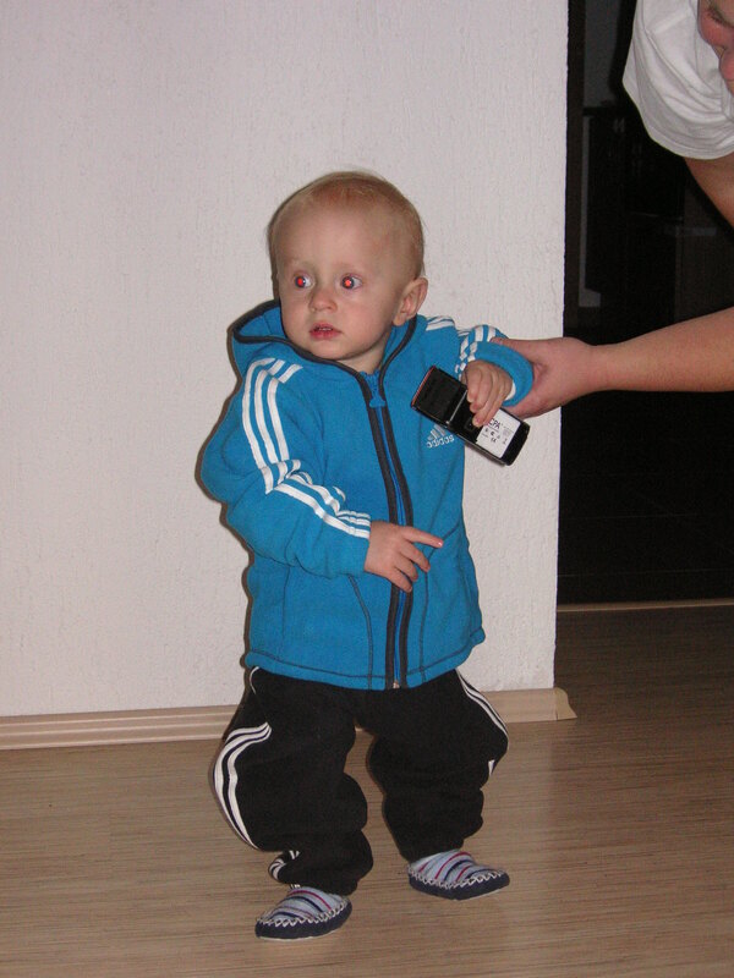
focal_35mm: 58
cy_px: 489
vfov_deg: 33.2
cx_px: 367
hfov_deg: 25.2
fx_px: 1640
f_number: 3.7
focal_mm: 9.6
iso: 160
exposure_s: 1/60
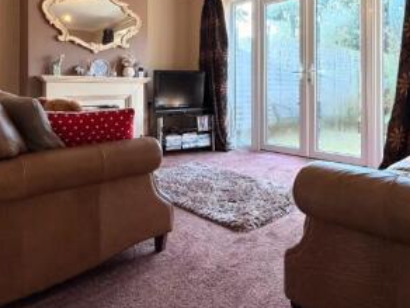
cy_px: 86
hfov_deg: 62.4
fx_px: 332
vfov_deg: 48.3
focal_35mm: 28
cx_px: 262
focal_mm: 2.22
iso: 320
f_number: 2.2
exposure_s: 1/113
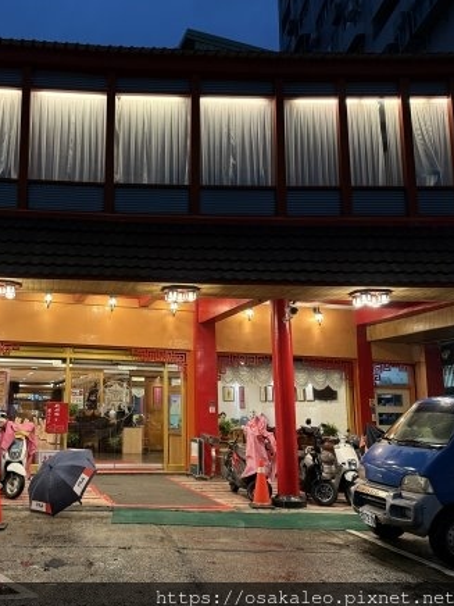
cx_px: 121
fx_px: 577
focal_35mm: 33
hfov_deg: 41.8
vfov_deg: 55.4
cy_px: 302
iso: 250
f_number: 1.78
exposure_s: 1/60
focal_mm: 6.76
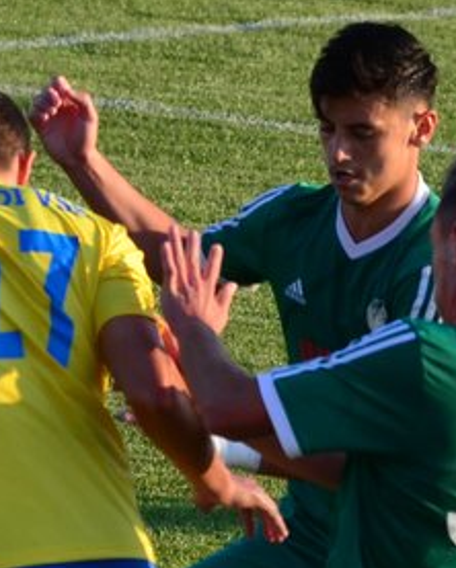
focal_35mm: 892
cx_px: 37
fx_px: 15023
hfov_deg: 1.7
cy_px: 604
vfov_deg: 2.2
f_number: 5.3
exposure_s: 1/800
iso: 400
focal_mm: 195
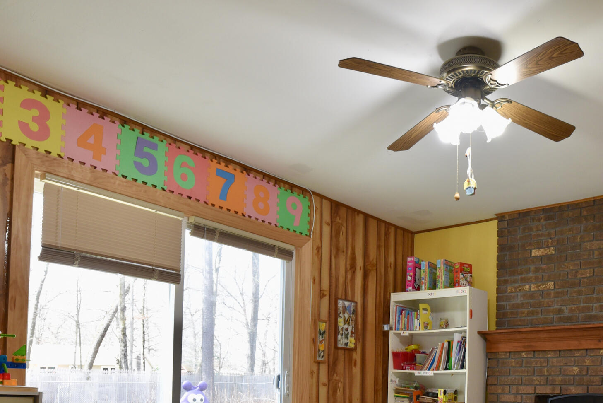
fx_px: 587
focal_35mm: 35
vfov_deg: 34.9
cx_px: 452
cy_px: 388
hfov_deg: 52.1
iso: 500
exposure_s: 1/100
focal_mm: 17
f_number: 5
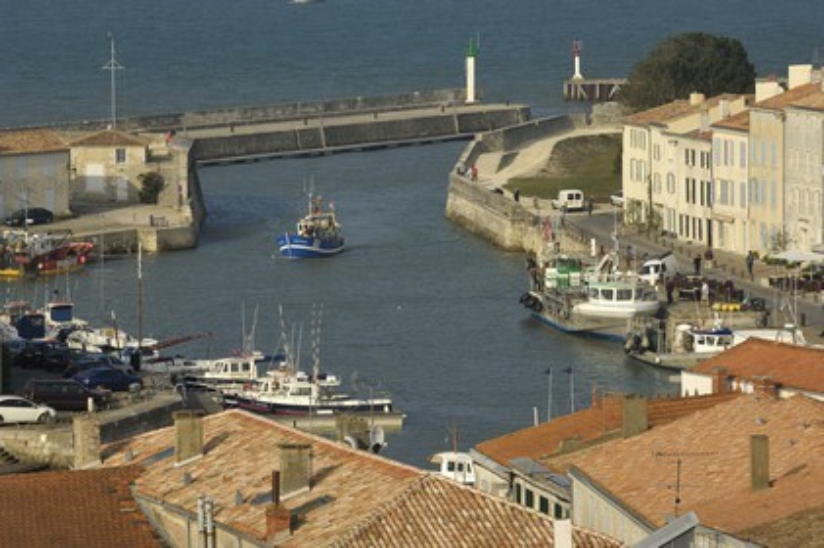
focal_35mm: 225
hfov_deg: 9.2
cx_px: 412
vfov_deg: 6.1
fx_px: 5146
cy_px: 274
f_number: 6.3
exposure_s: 1/400
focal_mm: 150
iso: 100
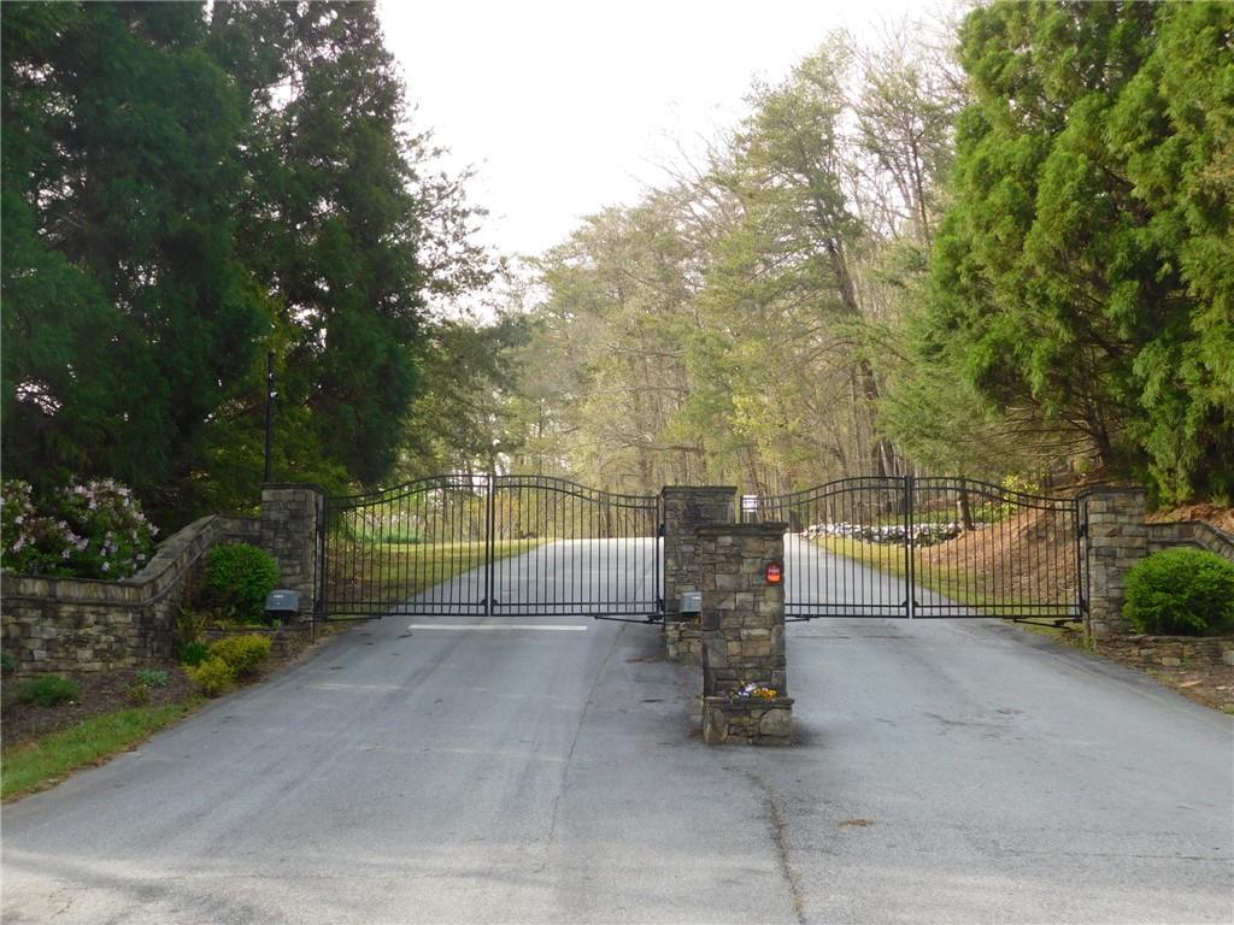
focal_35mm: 45
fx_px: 1604
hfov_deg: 42.1
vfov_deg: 32.2
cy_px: 462
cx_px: 617
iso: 125
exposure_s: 1/160
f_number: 3.7
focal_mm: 8
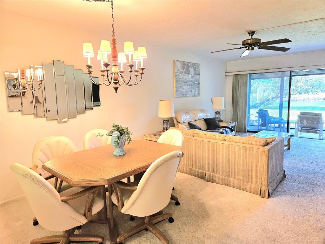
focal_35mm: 23
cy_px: 122
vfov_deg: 58.9
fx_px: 216
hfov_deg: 73.9
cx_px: 162
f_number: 1.8
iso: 250
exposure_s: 1/120
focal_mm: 5.4
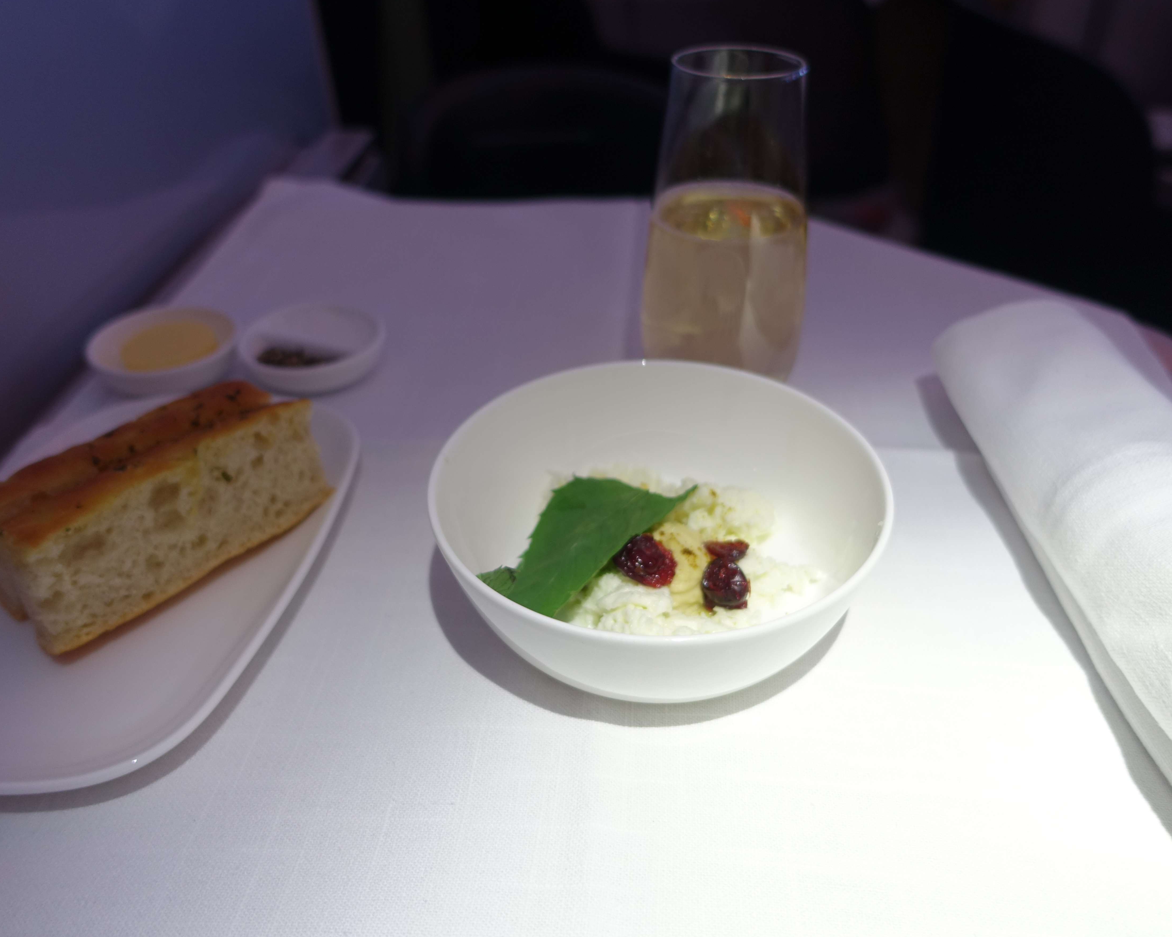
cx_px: 612
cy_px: 453
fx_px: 971
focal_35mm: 28
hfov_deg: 62.2
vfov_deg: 51.5
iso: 160
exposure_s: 1/30
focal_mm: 8.8
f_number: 1.8
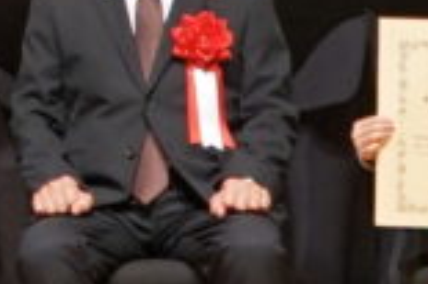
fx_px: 2482
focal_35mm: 209
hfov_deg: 9.7
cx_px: -102
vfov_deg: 6.4
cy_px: -196
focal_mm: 18
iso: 1000
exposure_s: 1/60
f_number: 5.6
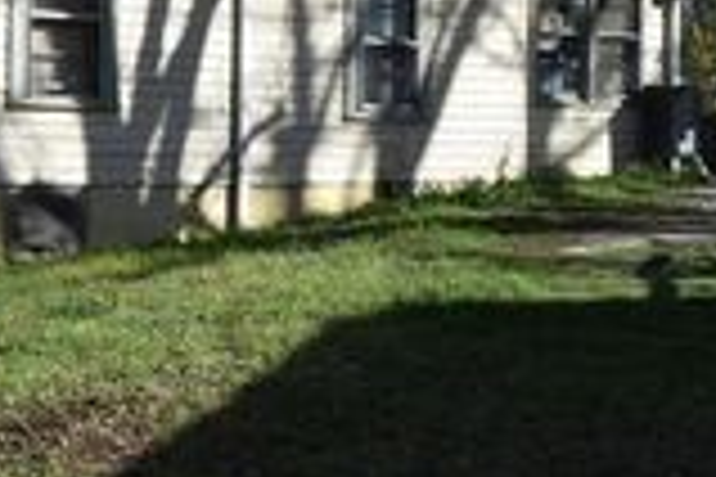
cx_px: -162
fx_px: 1690
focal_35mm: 85
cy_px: 56
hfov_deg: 22.0
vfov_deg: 15.9
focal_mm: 18
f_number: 10
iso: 400
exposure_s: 1/640
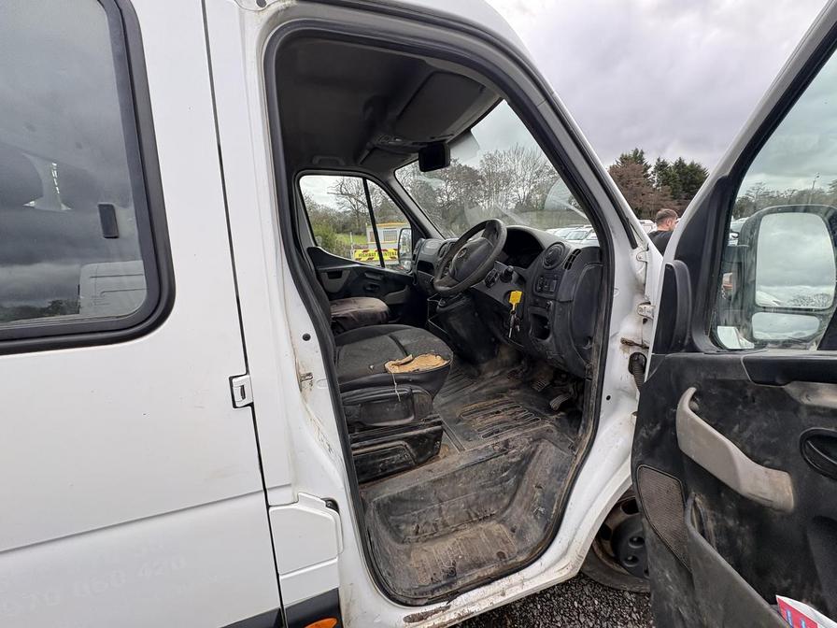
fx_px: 339
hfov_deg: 102.1
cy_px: 314
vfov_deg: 85.7
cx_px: 418
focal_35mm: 14
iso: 64
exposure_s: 1/236
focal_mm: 2.22
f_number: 2.2
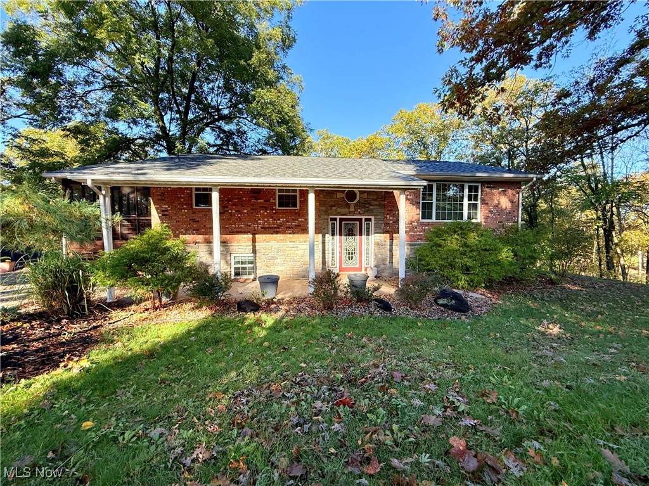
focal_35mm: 14
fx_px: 262
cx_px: 324
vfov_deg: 85.6
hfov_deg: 102.1
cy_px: 243
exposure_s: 1/540
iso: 50
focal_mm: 2.22
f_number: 2.2
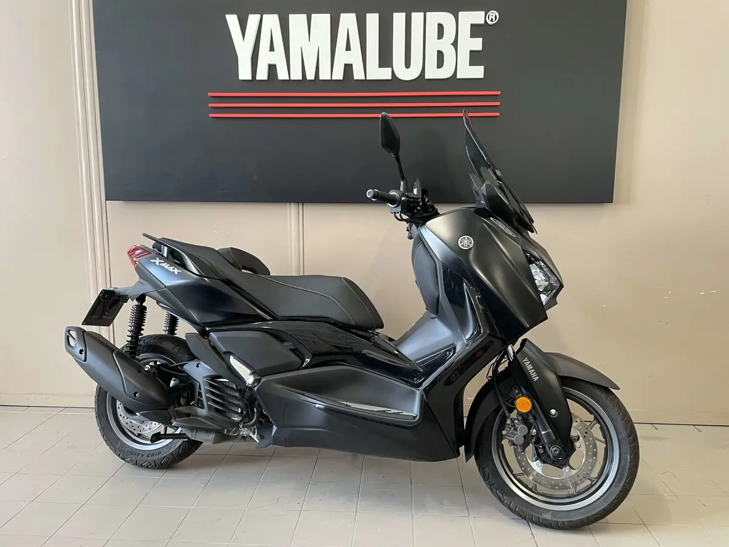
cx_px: 364
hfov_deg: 67.3
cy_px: 274
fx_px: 548
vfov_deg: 53.1
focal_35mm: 26
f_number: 1.6
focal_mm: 4.2
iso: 125
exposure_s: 1/78
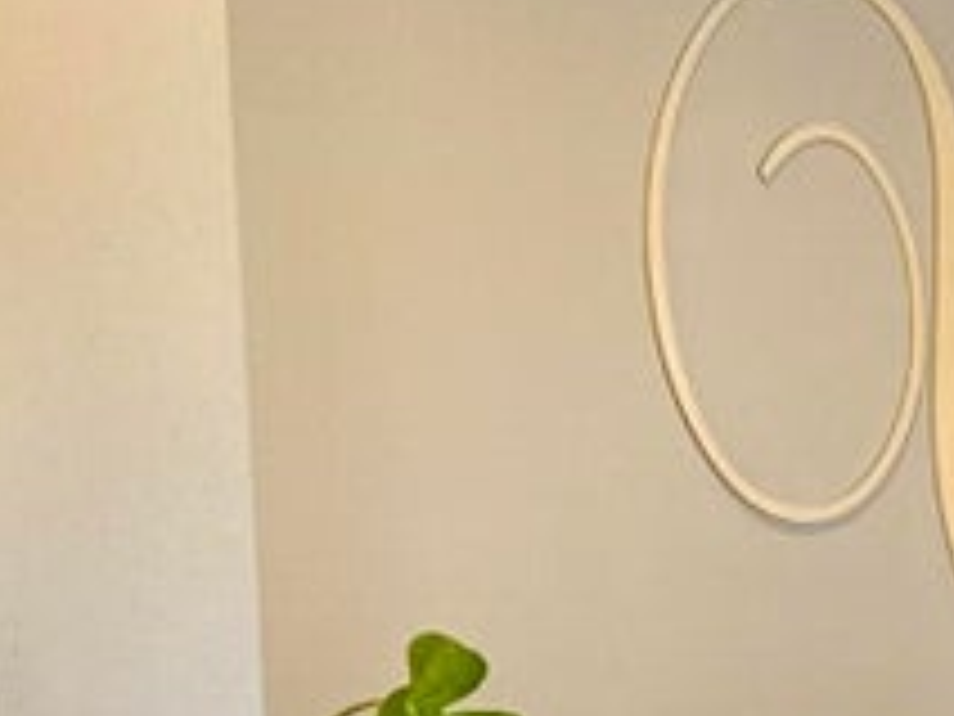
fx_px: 4079
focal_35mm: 148
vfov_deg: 9.8
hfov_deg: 11.8
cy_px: 910
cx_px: 1978
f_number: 1.8
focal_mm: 5.4
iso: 320
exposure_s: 1/120
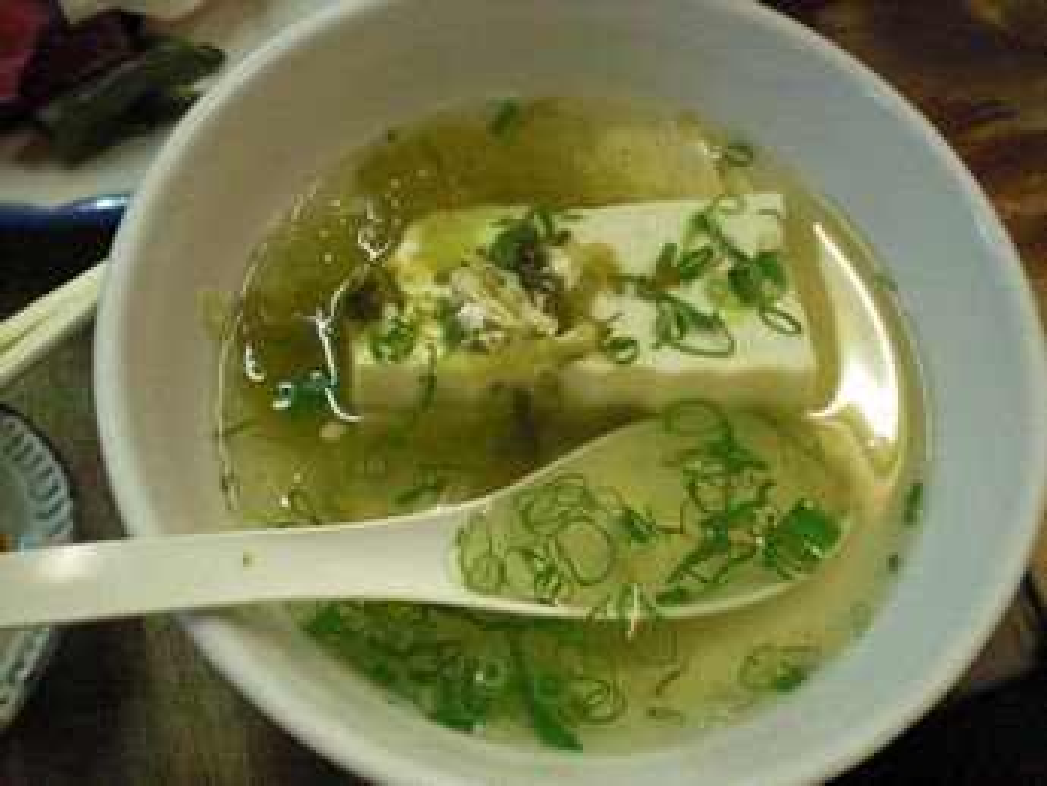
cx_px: 524
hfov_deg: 49.0
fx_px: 1150
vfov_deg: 37.7
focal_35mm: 38
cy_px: 393
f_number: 3.1
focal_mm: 6.3
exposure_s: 1/125
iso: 800
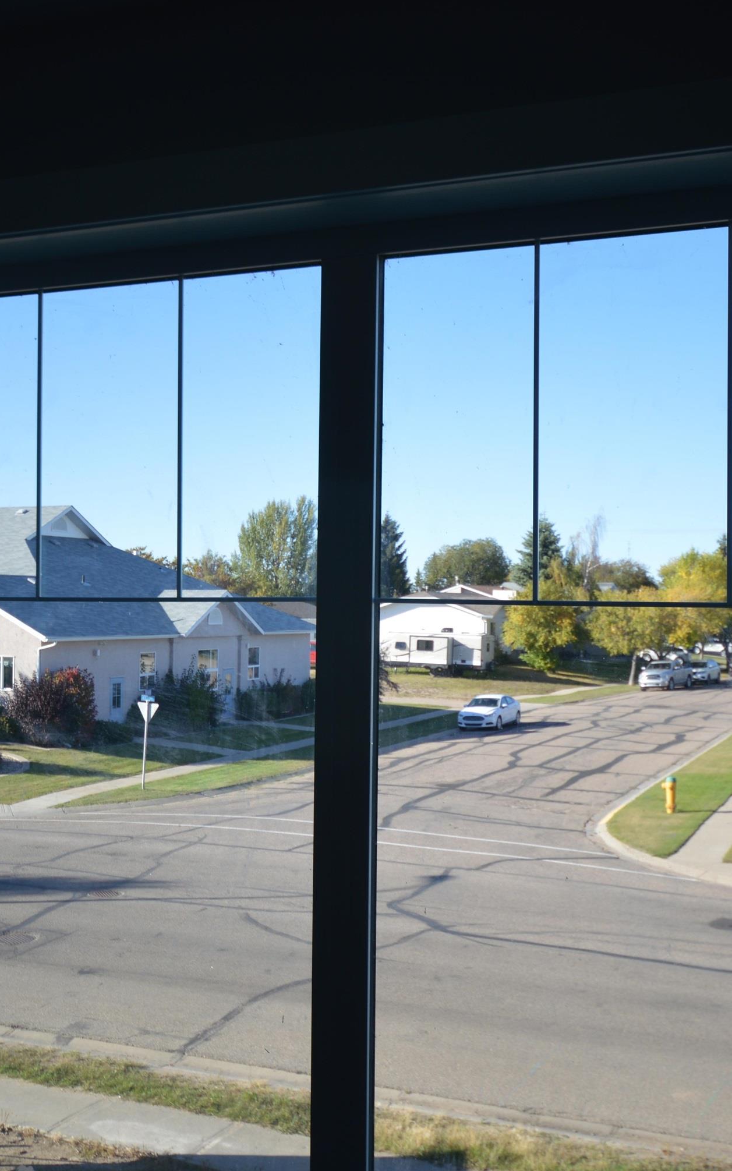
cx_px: 369
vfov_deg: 47.2
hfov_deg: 30.5
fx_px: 1341
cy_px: 582
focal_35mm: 42
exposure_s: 1/160
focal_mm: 18
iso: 100
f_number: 6.3
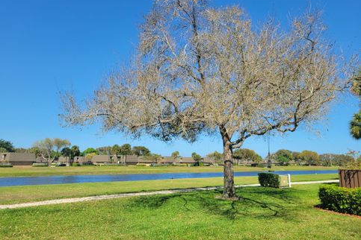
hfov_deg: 65.5
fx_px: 281
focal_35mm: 28
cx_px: 175
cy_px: 111
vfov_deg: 46.4
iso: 40
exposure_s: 1/2151
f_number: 1.8
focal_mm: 5.4
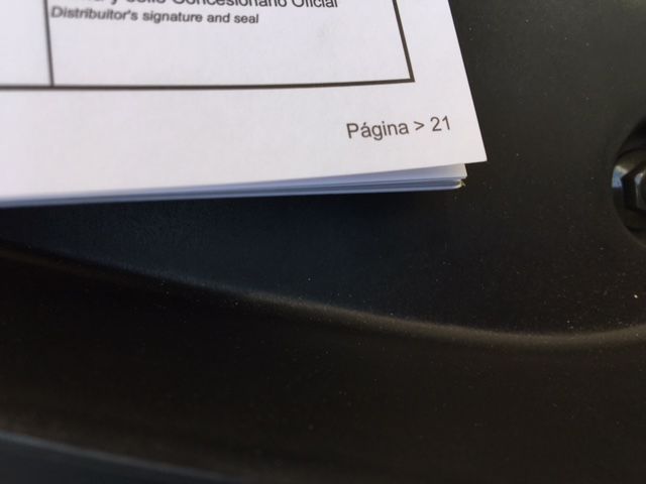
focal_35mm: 29
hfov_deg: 61.7
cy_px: 242
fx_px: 541
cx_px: 323
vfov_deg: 48.2
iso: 25
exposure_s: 1/291
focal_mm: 4.15
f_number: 2.2
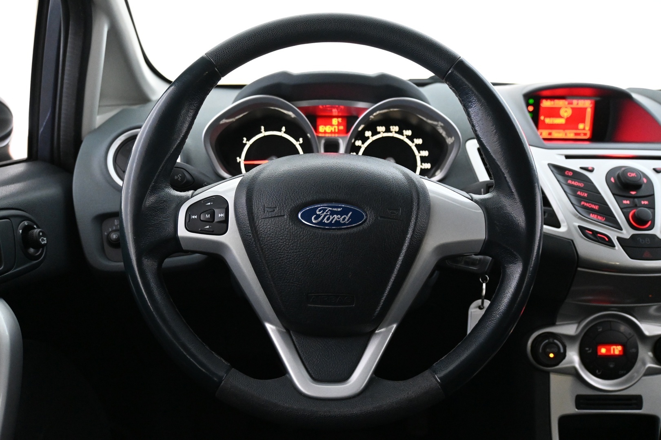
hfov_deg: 56.1
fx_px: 620
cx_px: 330
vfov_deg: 39.1
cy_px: 220
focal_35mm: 34
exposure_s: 1/40
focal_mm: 22.5
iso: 4000
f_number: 4
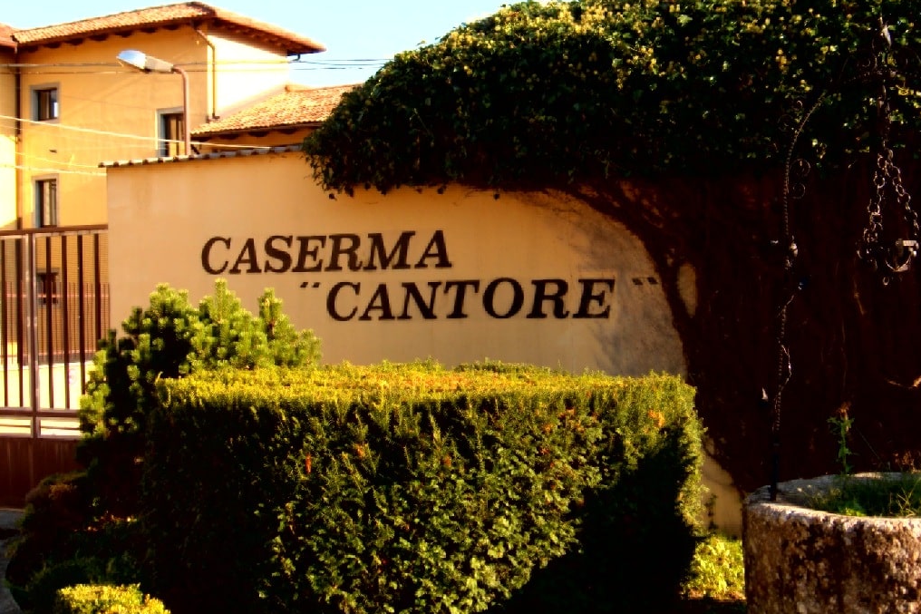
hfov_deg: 42.8
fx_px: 1177
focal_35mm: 46
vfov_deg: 29.2
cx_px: 461
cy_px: 282
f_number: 2.9
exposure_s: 1/291
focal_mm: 9
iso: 100
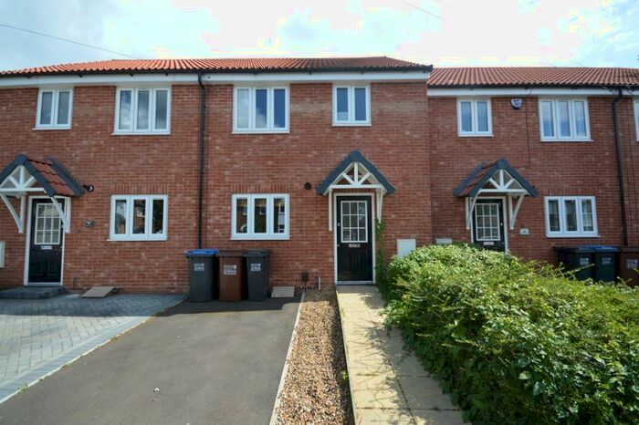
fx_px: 266
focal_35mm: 15
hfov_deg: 100.4
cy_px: 212
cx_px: 320
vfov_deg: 77.3
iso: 100
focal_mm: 10
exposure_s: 1/200
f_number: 7.1
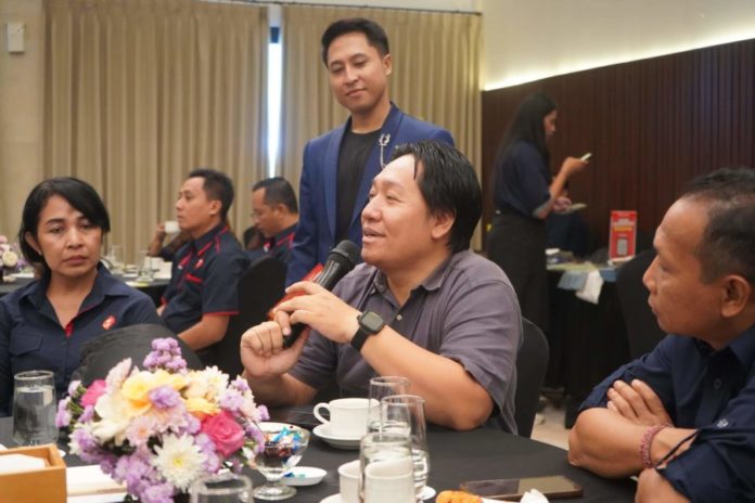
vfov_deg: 27.5
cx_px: 378
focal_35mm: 49
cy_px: 252
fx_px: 1028
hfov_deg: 40.3
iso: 6400
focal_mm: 49
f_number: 4.5
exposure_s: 1/160
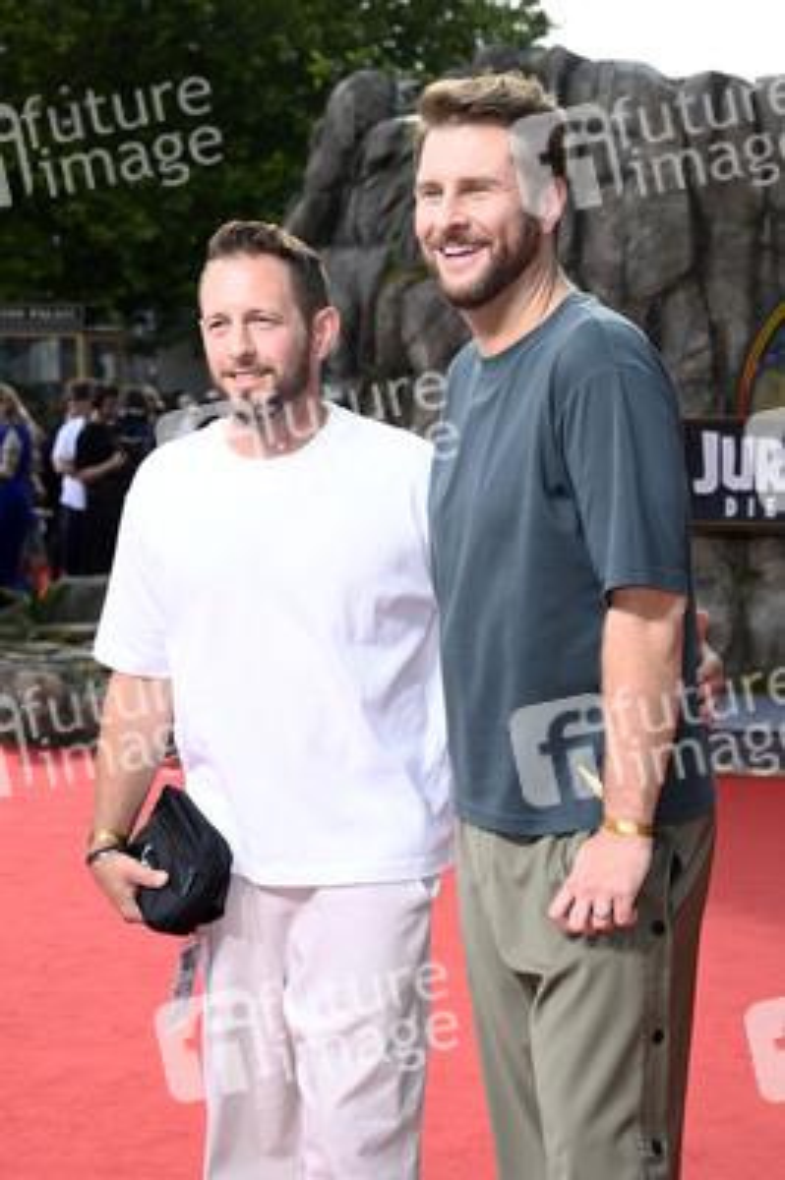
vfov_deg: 24.8
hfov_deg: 16.6
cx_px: 392
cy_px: 590
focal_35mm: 82
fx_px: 2687
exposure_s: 1/200
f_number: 7.1
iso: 250
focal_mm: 82
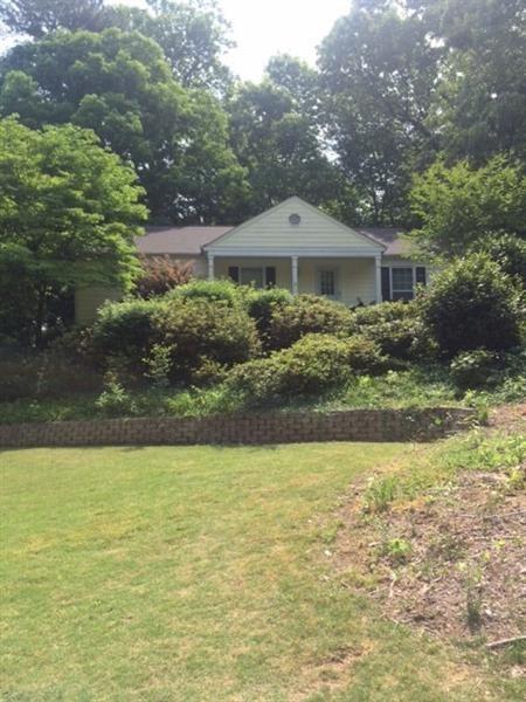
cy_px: 351
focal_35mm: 29
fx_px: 588
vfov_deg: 61.7
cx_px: 263
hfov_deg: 48.2
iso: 32
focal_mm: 4.15
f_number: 2.2
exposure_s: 1/1080
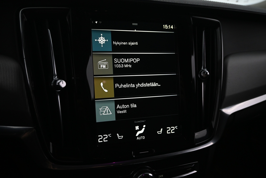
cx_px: 133
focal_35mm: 29
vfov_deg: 44.6
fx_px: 216
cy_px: 89
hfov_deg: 63.2
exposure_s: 1/40
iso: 1600
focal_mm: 19.5
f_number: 3.8
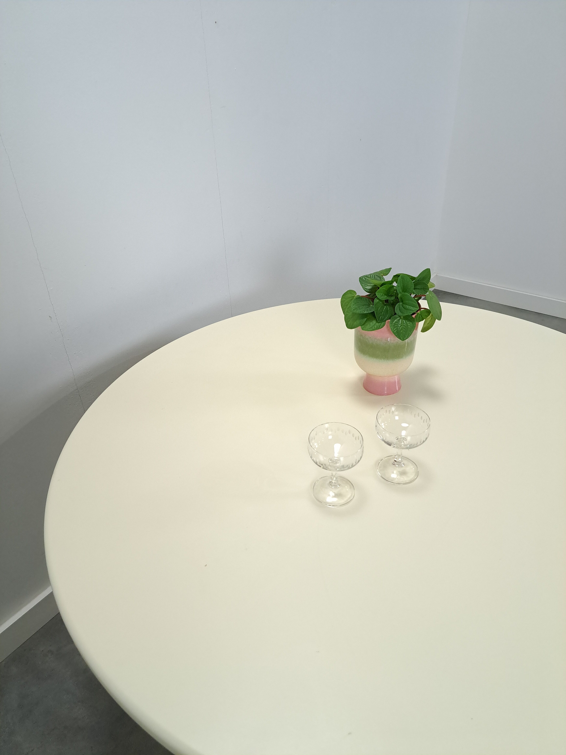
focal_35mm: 24
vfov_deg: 71.6
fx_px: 523
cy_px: 378
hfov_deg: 56.8
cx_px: 283
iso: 400
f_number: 1.8
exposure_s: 1/101
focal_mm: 5.23
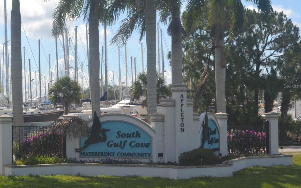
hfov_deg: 25.1
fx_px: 673
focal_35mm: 82
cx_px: 105
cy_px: 86
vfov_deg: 15.9
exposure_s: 1/250
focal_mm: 40
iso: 100
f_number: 8
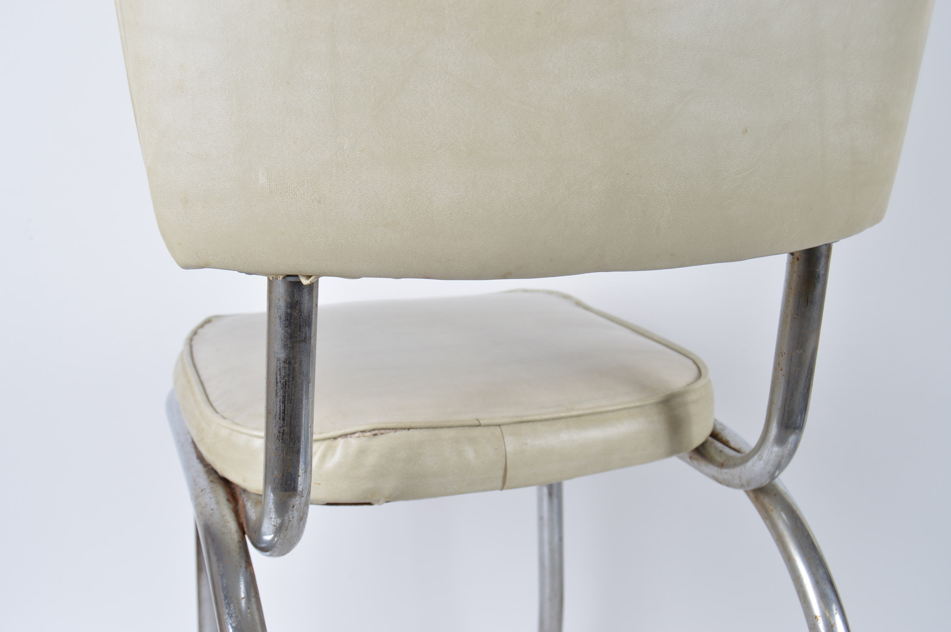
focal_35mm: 39
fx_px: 1029
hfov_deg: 49.6
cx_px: 476
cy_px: 316
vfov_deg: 34.1
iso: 100
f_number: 5.6
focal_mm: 26
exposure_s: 1/80
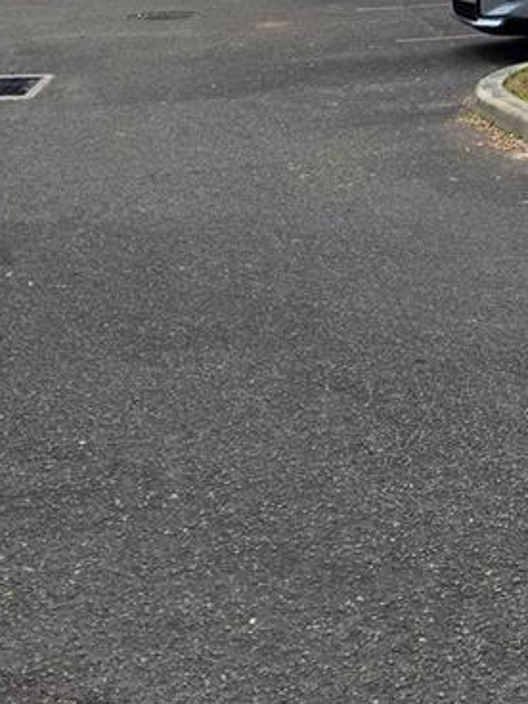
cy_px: -8
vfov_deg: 24.7
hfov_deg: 17.5
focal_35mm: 75
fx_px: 1525
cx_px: 813
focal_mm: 6.3
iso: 80
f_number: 1.7
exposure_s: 1/3758
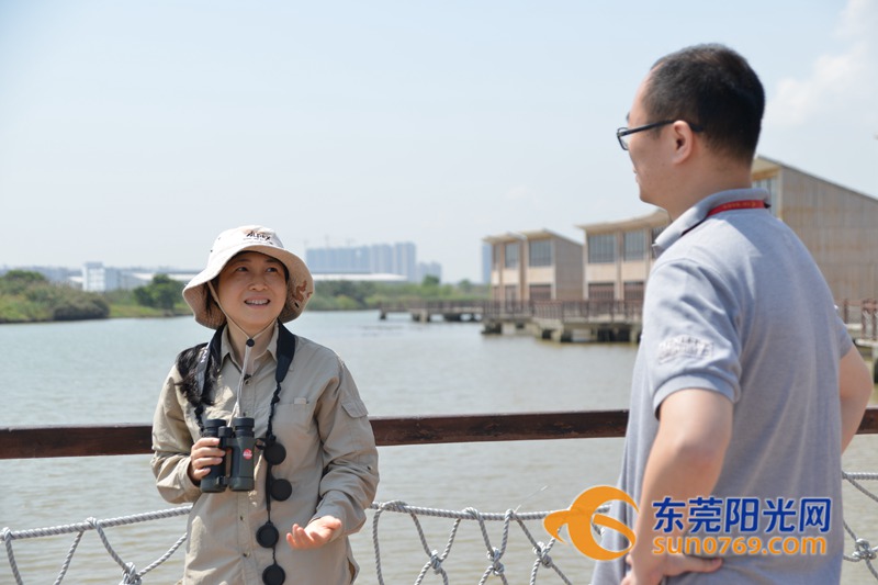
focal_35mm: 65
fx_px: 1585
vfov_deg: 20.9
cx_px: 439
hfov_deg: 31.0
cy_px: 292
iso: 100
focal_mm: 65
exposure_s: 1/500
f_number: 5
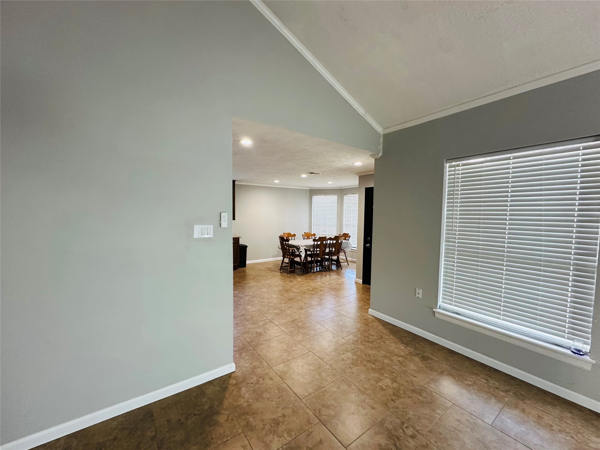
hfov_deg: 102.1
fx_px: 243
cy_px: 225
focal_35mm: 14
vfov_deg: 85.7
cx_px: 300
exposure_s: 1/60
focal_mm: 2.22
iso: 250
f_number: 2.2
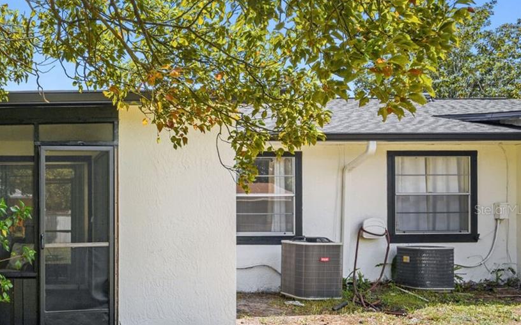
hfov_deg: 50.3
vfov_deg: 39.1
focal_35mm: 32
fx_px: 454
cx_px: 20
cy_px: 209
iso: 100
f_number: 11
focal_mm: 16
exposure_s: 1/60
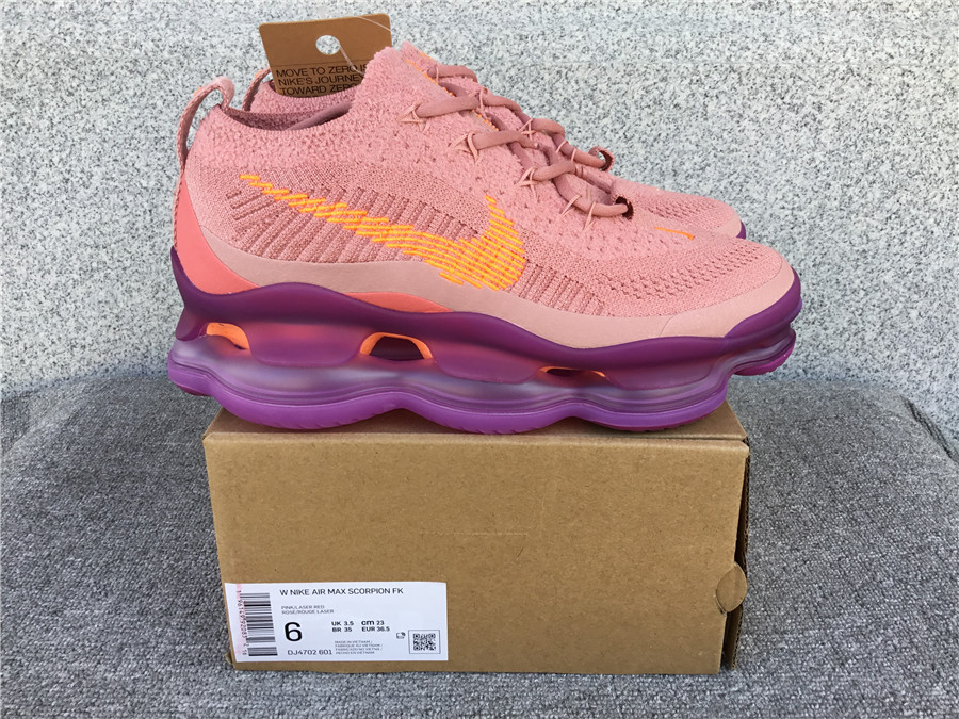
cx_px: 480
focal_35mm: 31
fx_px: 859
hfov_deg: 58.4
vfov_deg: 45.4
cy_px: 360
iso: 25
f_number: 2.4
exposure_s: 1/109
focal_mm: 3.3
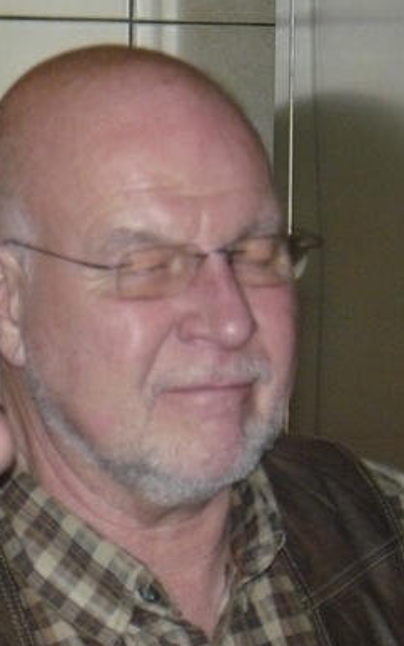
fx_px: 6533
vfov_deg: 5.7
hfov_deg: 3.5
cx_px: 27
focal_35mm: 371
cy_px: 279
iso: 400
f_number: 3.3
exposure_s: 1/30
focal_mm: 37.7
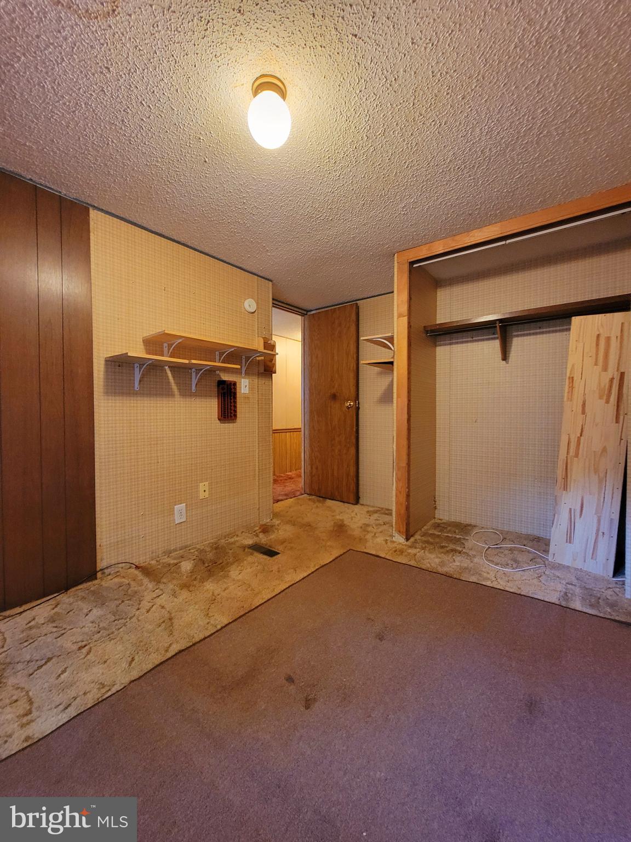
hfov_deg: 89.9
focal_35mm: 13
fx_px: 316
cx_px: 316
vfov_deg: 106.2
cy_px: 421
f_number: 2.2
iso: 400
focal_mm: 2.2
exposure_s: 1/30
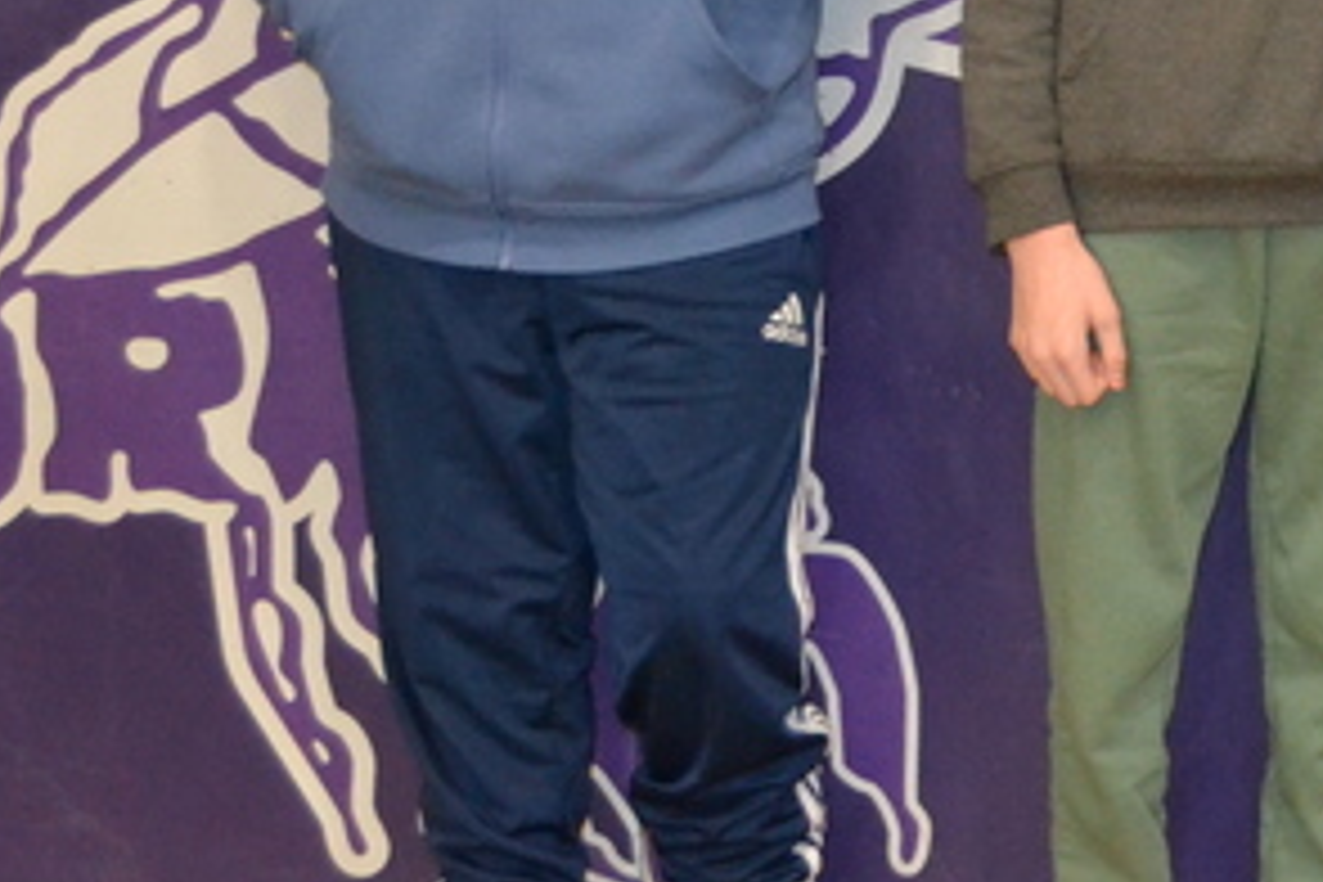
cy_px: -272
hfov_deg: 13.9
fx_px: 4998
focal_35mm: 136
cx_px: 2110
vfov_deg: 9.9
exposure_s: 1/60
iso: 2200
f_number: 4.2
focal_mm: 26
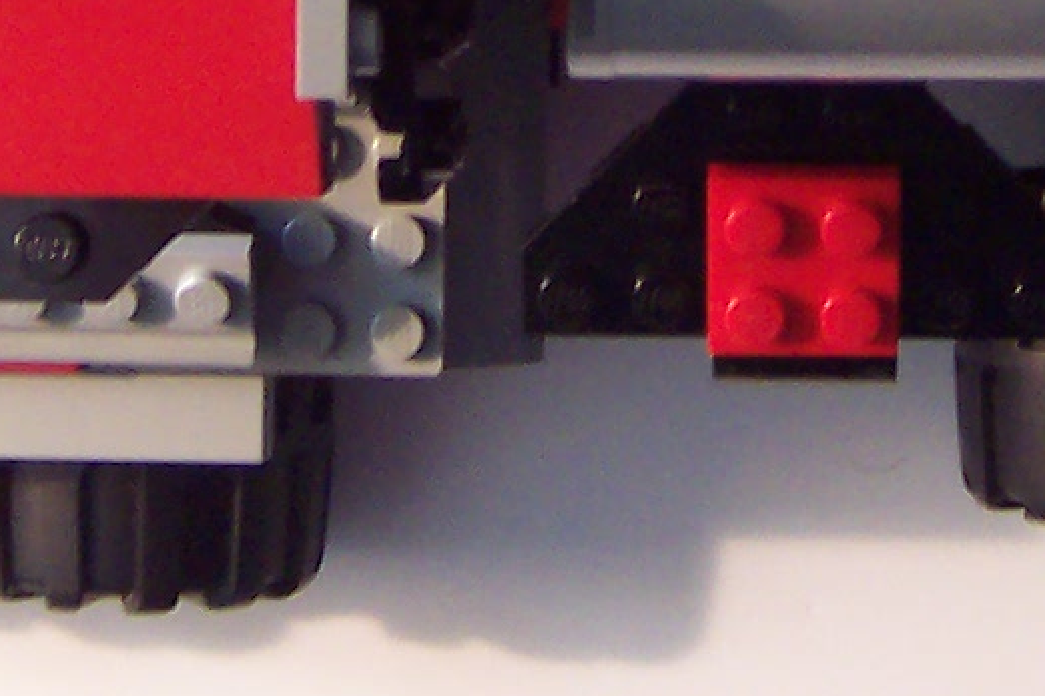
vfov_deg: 8.9
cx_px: 806
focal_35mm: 146
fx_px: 4236
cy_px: -610
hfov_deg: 14.0
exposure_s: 1/8
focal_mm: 5.6
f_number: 2.8
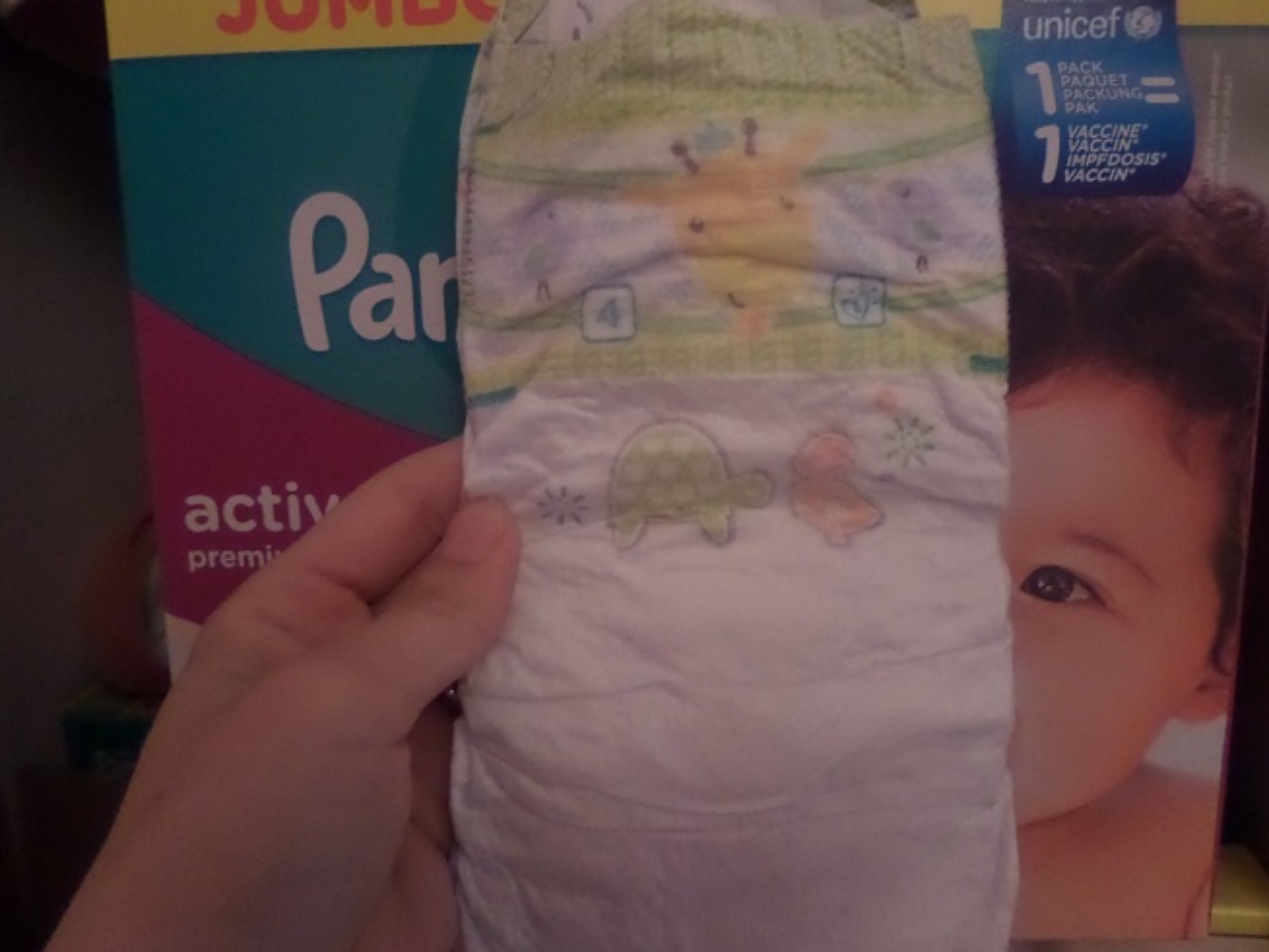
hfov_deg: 69.4
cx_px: 653
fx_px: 917
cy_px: 460
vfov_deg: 54.9
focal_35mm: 25
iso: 800
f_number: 3.2
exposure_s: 1/20
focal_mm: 4
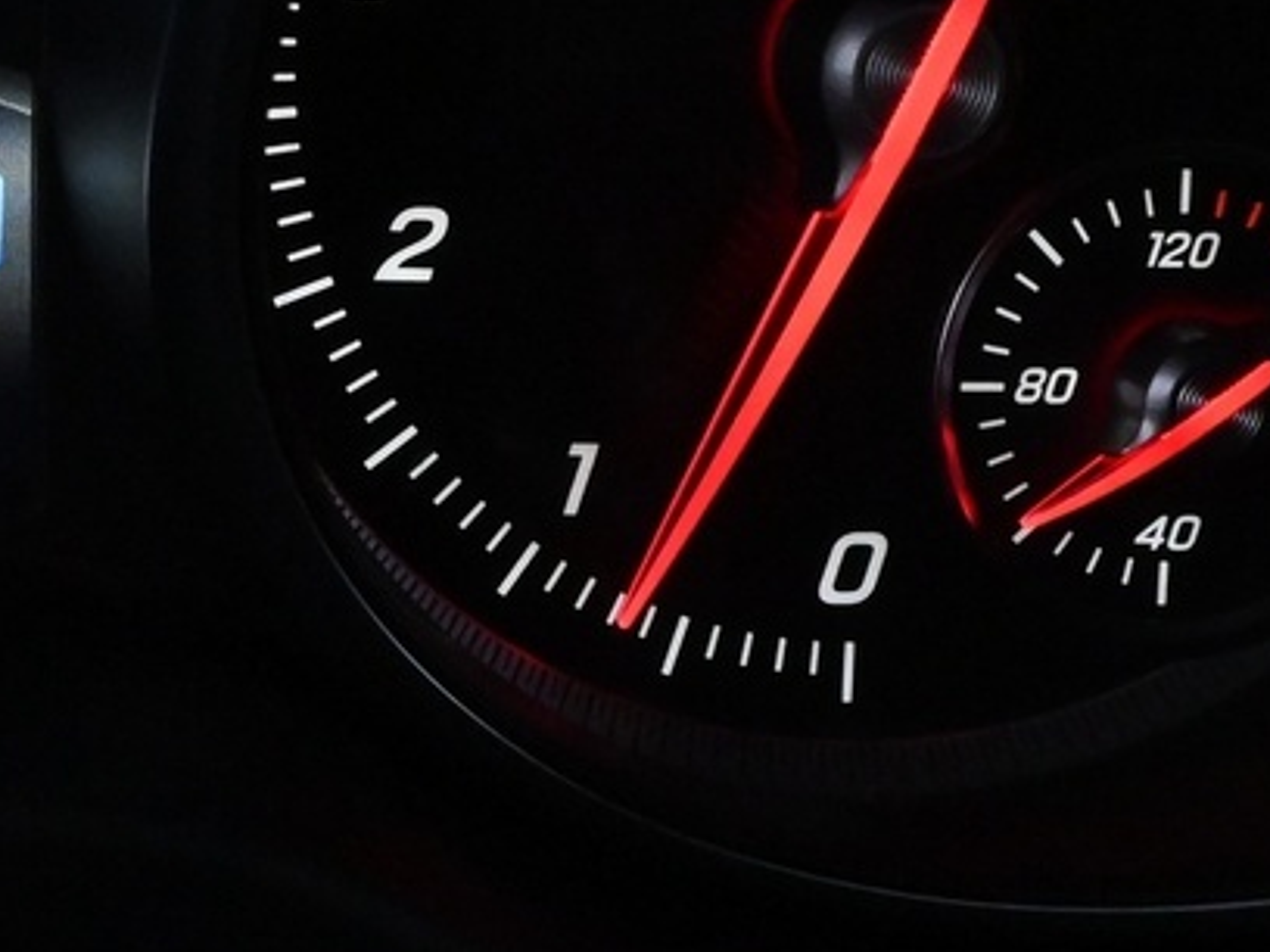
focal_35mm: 103
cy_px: -121
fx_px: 3779
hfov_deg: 17.8
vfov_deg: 14.0
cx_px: -398
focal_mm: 18
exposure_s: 1/80
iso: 5000
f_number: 6.3
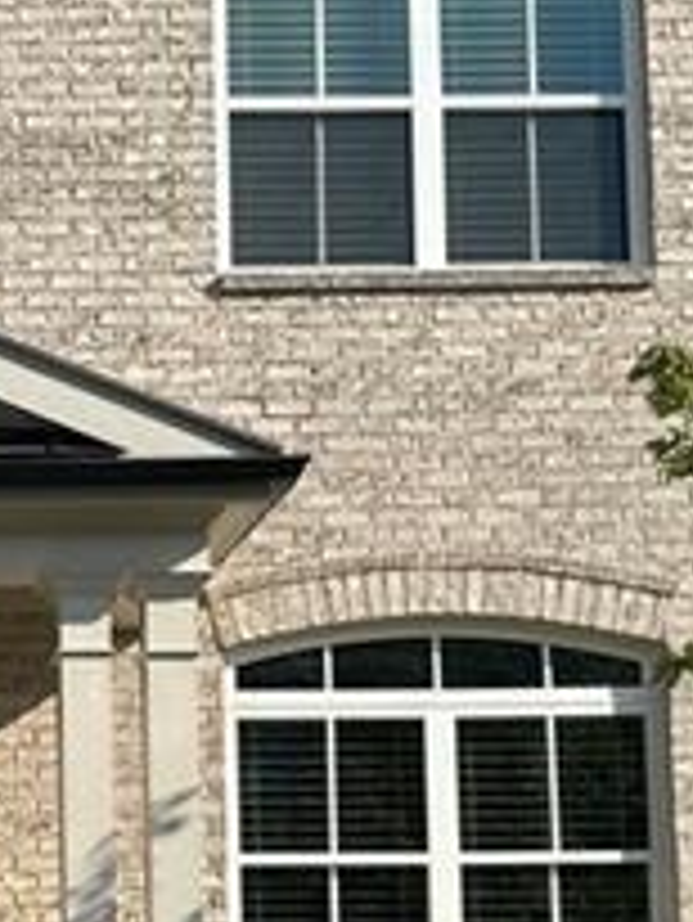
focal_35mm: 90
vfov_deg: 21.3
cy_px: 837
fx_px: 2400
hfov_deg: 15.8
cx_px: -135
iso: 80
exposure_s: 1/4762
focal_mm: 6.86
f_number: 1.78
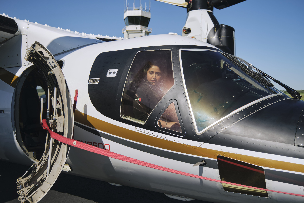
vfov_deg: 36.9
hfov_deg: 53.1
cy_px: 102
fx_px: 304
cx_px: 152
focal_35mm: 36
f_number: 2.8
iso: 160
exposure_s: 1/2500
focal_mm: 24.2
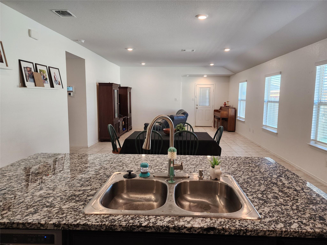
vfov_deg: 58.9
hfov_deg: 73.9
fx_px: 217
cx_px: 164
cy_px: 122
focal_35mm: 23
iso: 160
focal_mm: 6.4
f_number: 1.8
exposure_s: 1/120
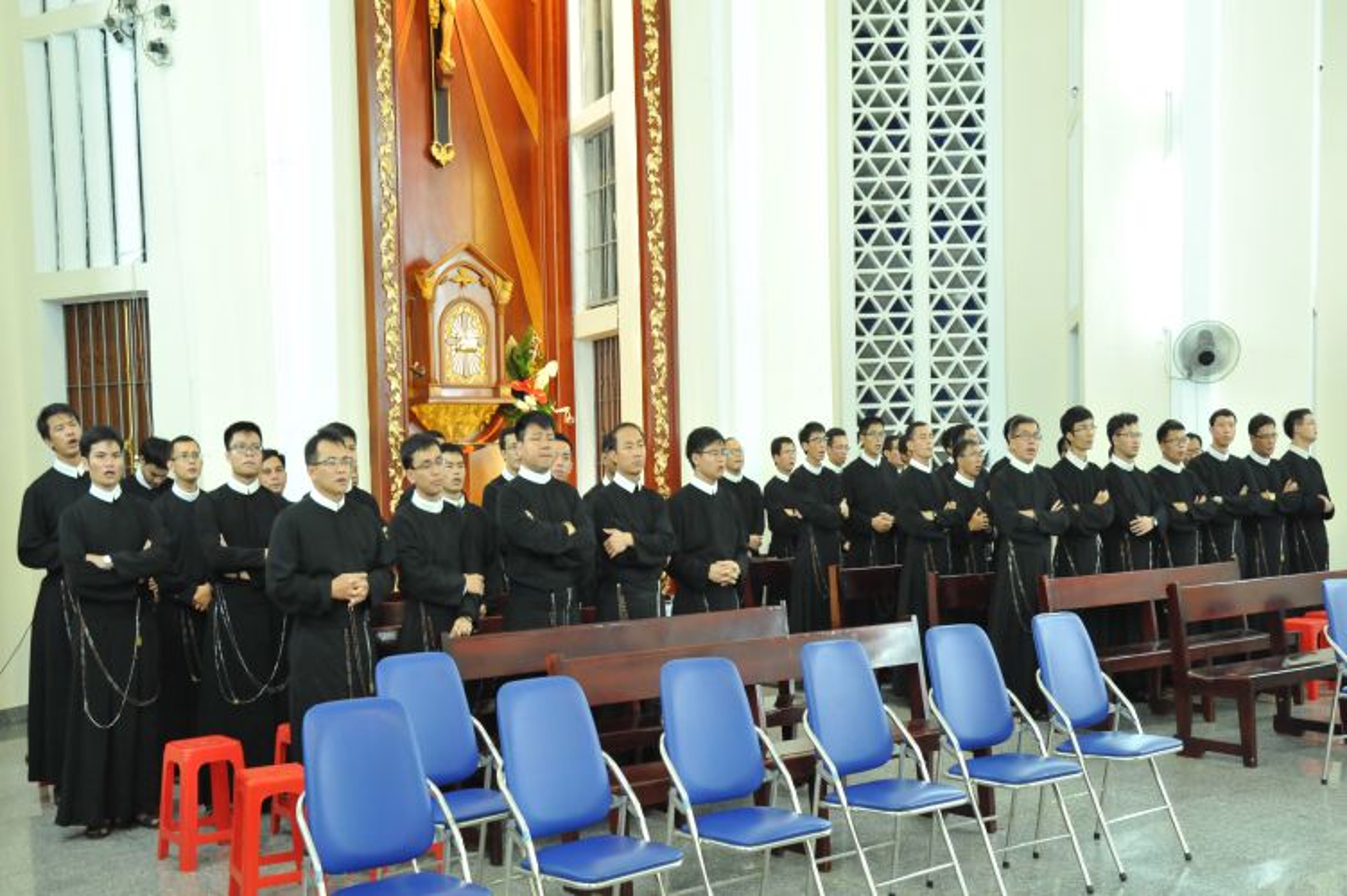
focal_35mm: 35
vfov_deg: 37.8
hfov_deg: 54.5
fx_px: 1309
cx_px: 674
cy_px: 448
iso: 3200
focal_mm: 35
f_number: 5
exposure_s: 1/60
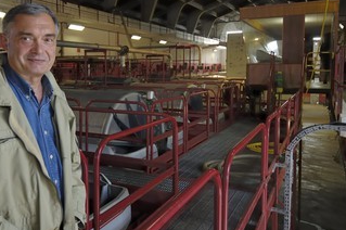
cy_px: 85
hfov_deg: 55.8
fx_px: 323
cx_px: 134
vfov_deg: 38.9
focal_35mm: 34
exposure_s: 1/8
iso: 100
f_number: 5
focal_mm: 17
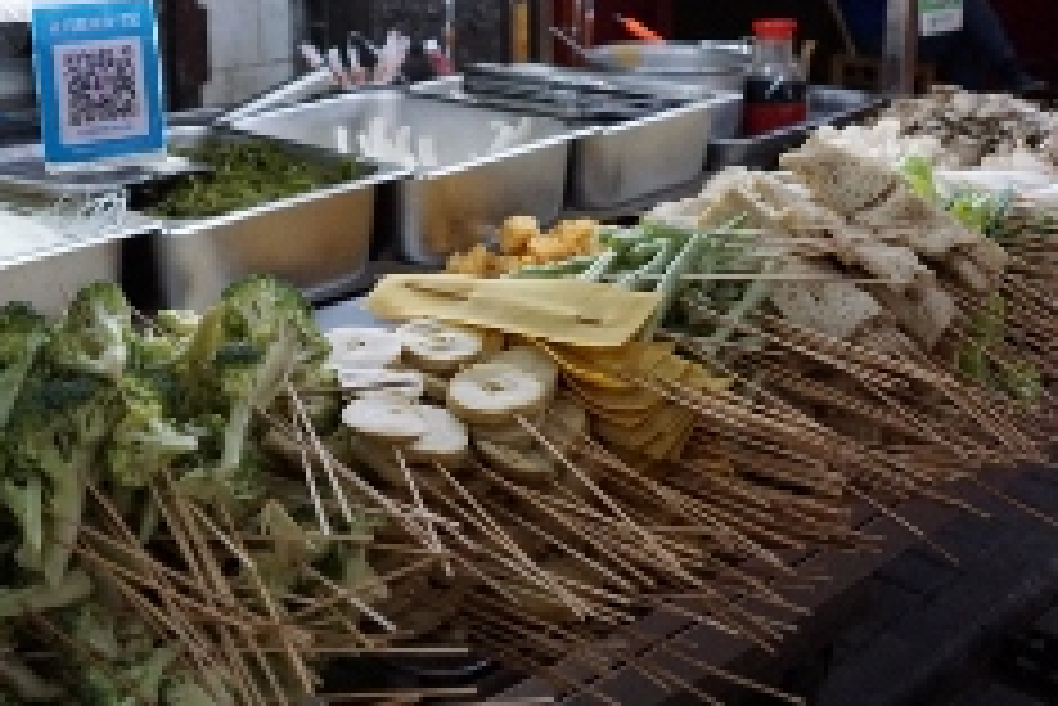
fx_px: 1353
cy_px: 218
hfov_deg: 42.2
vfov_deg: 29.0
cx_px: 356
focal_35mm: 46
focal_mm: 18
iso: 3200
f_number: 3.5
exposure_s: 1/2000
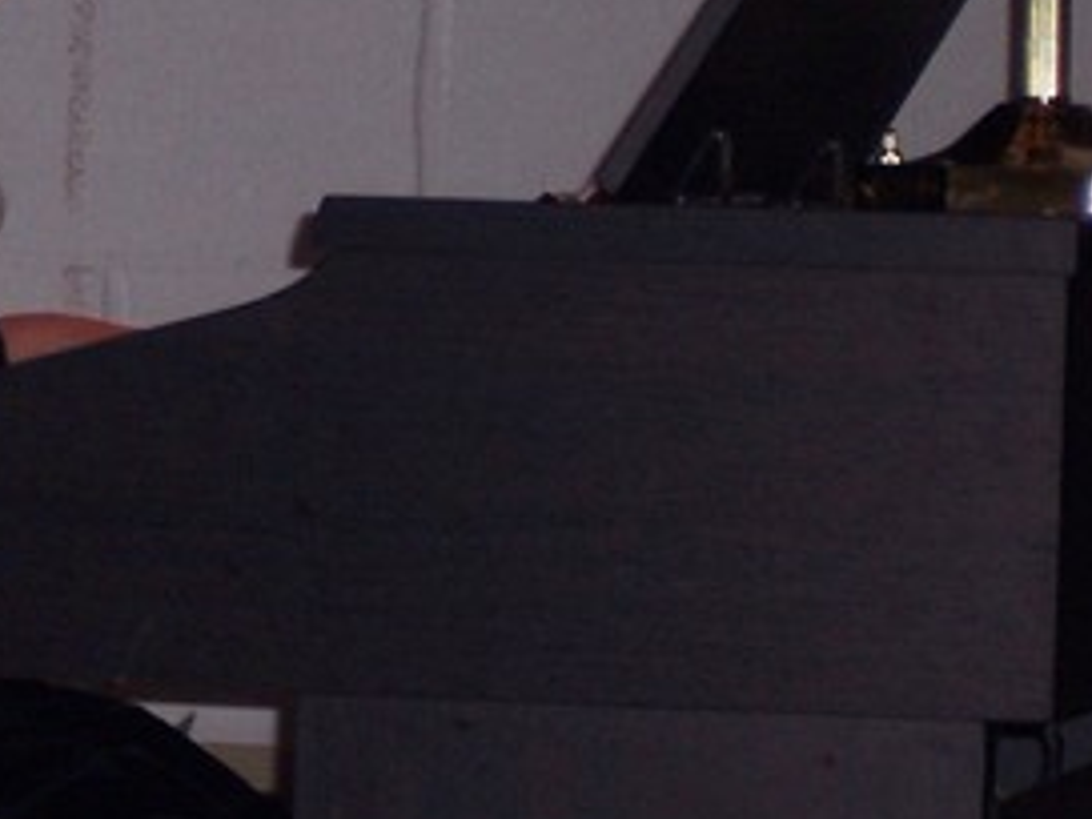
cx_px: -92
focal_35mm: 311
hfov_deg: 6.3
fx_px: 9811
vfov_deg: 4.8
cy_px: 36
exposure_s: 1/125
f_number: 4.8
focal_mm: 22
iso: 140
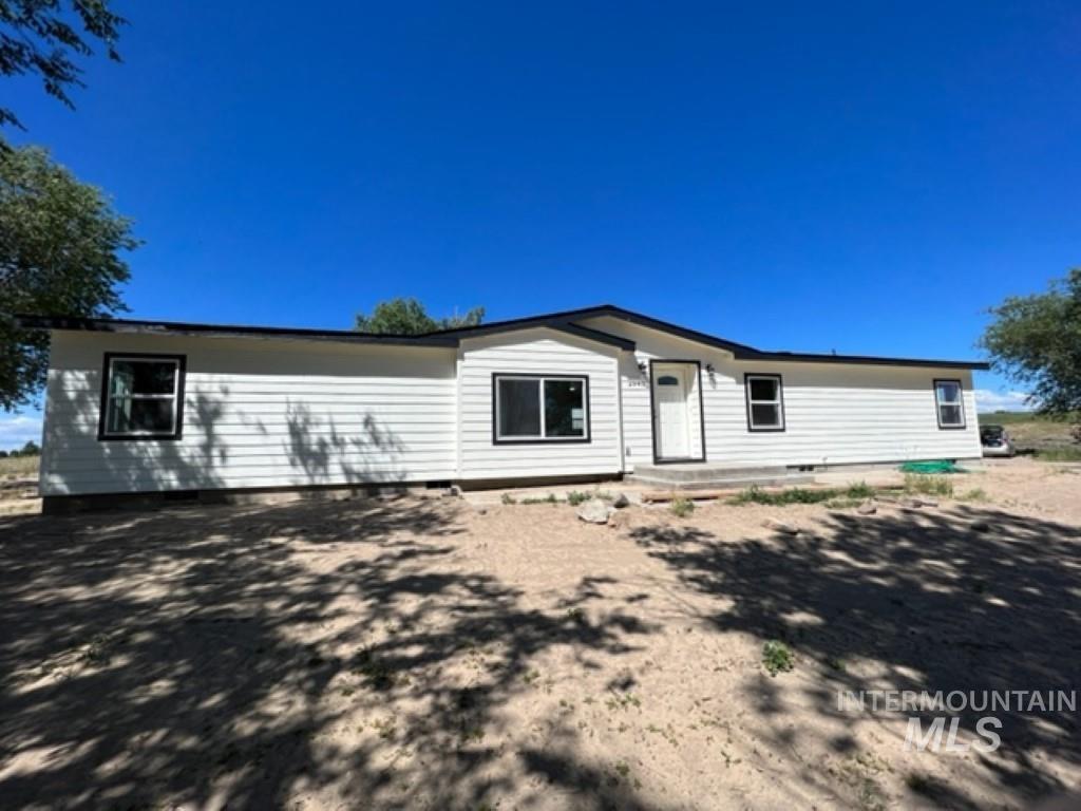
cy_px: 406
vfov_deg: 89.9
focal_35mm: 13
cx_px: 540
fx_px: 406
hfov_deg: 106.2
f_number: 1.8
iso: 32
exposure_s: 1/3425
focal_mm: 1.57
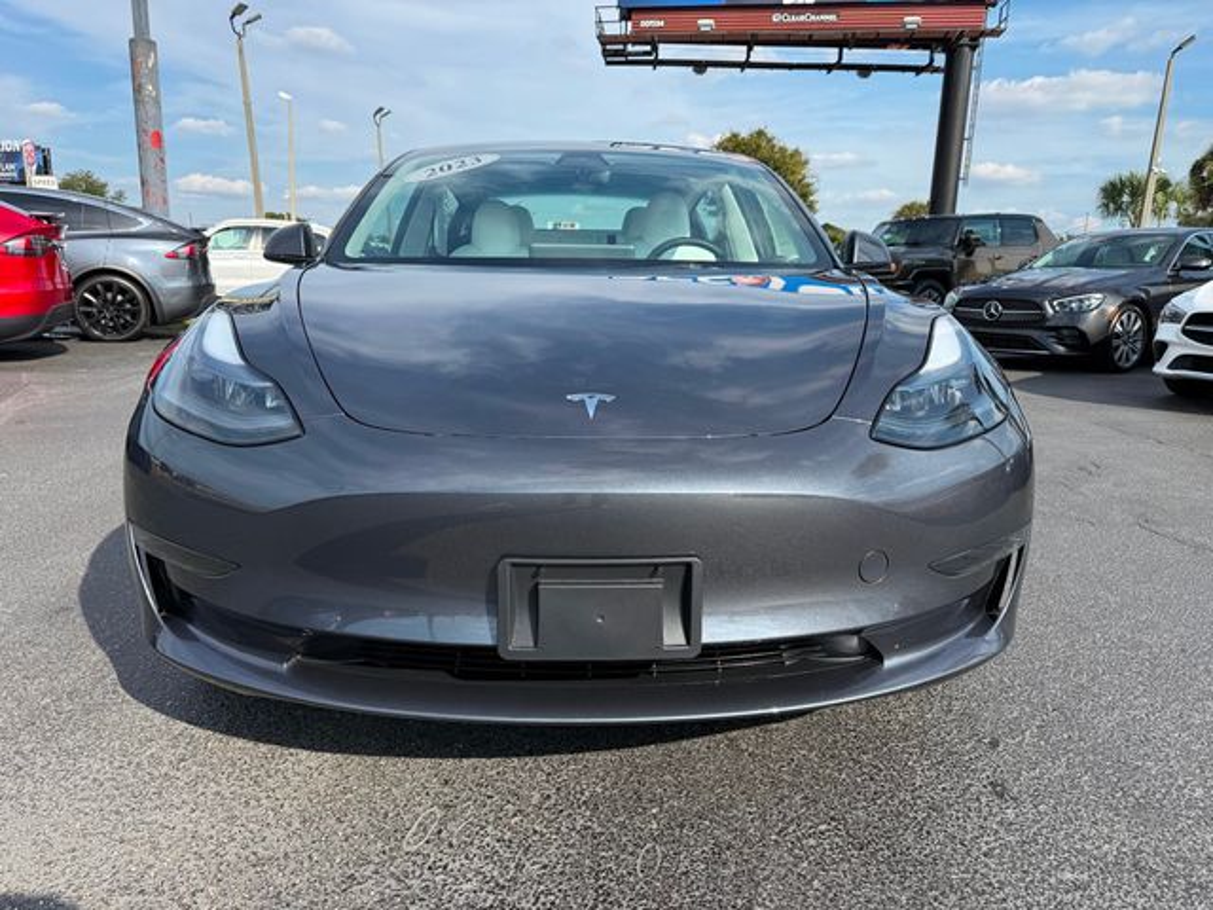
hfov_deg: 71.6
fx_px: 841
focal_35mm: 24
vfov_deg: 56.8
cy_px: 455
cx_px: 606
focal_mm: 6.76
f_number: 1.78
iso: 80
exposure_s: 1/3279
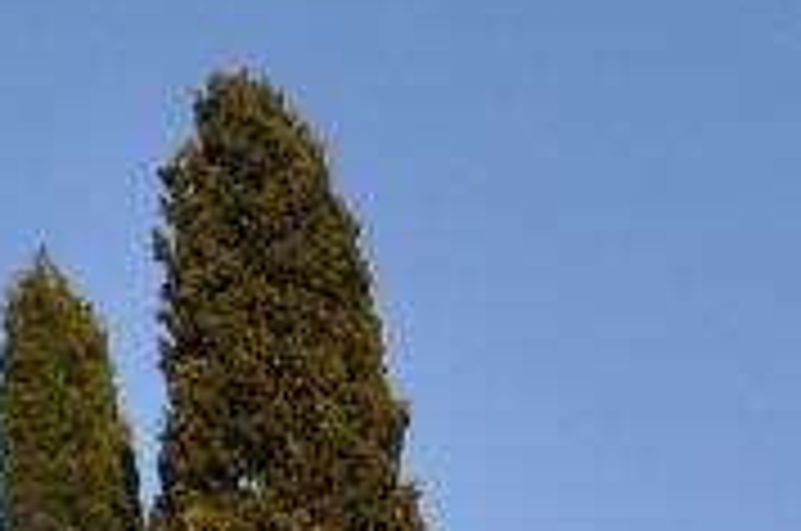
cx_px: -450
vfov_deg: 7.4
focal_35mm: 173
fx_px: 3842
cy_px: 1256
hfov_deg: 11.4
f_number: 11
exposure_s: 1/500
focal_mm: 20
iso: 500
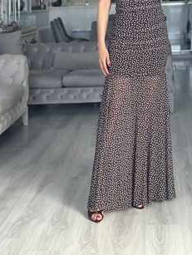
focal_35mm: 79
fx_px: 583
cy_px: 51
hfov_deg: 18.6
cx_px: 137
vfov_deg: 24.3
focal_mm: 6.86
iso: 125
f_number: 1.78
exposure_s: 1/125
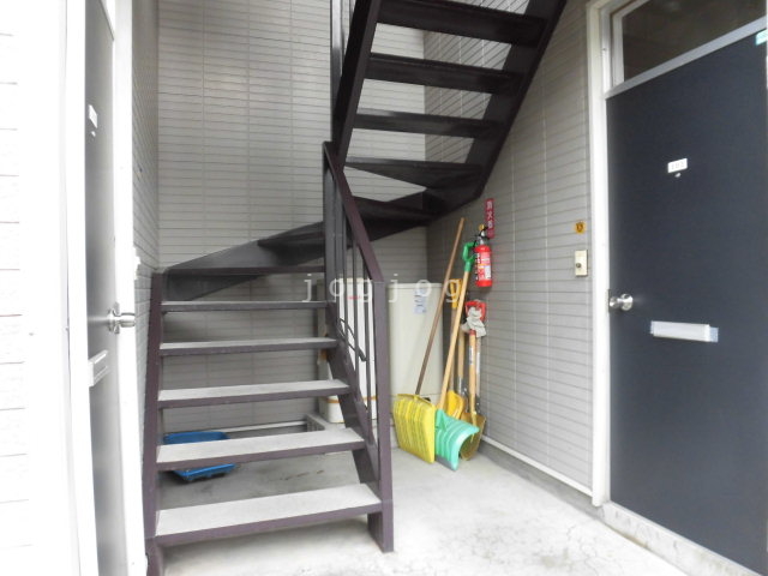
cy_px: 288
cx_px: 384
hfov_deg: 71.6
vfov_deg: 56.8
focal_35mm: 24
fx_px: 532
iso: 125
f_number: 3.1
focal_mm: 4.3
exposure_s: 1/80
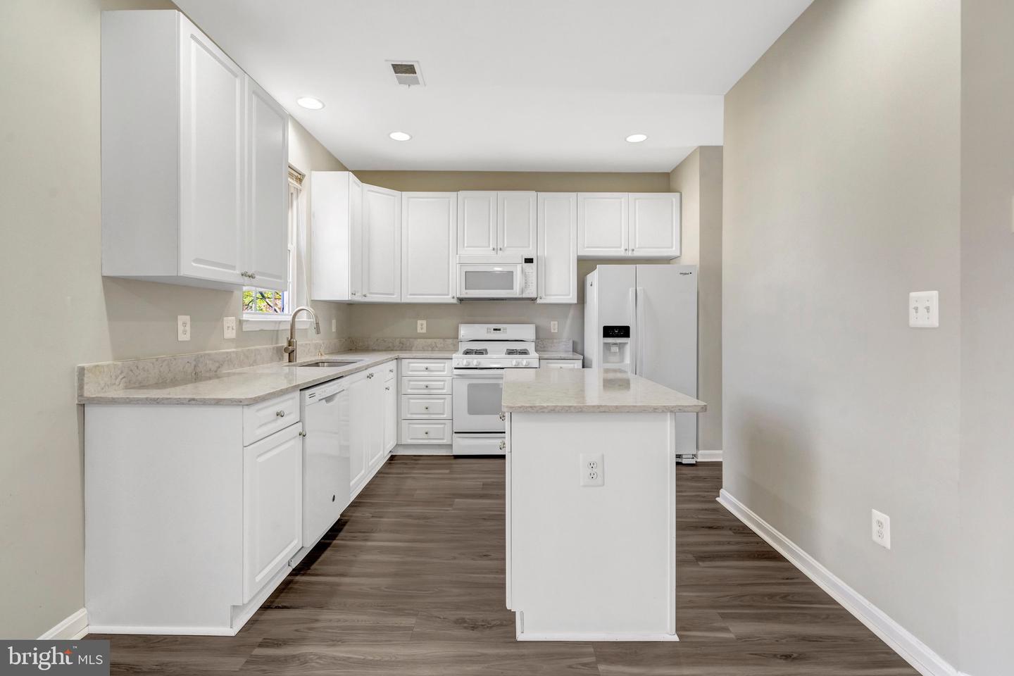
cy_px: 338
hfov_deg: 96.7
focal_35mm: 16
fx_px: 451
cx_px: 507
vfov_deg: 73.7
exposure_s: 1/40
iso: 1250
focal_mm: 16
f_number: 8
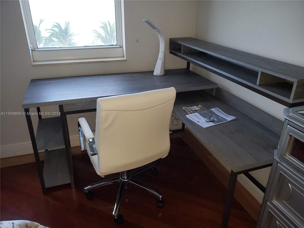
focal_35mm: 26
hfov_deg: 67.3
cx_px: 152
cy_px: 114
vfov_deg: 53.1
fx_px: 228
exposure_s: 1/24
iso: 80
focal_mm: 4.3
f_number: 2.4
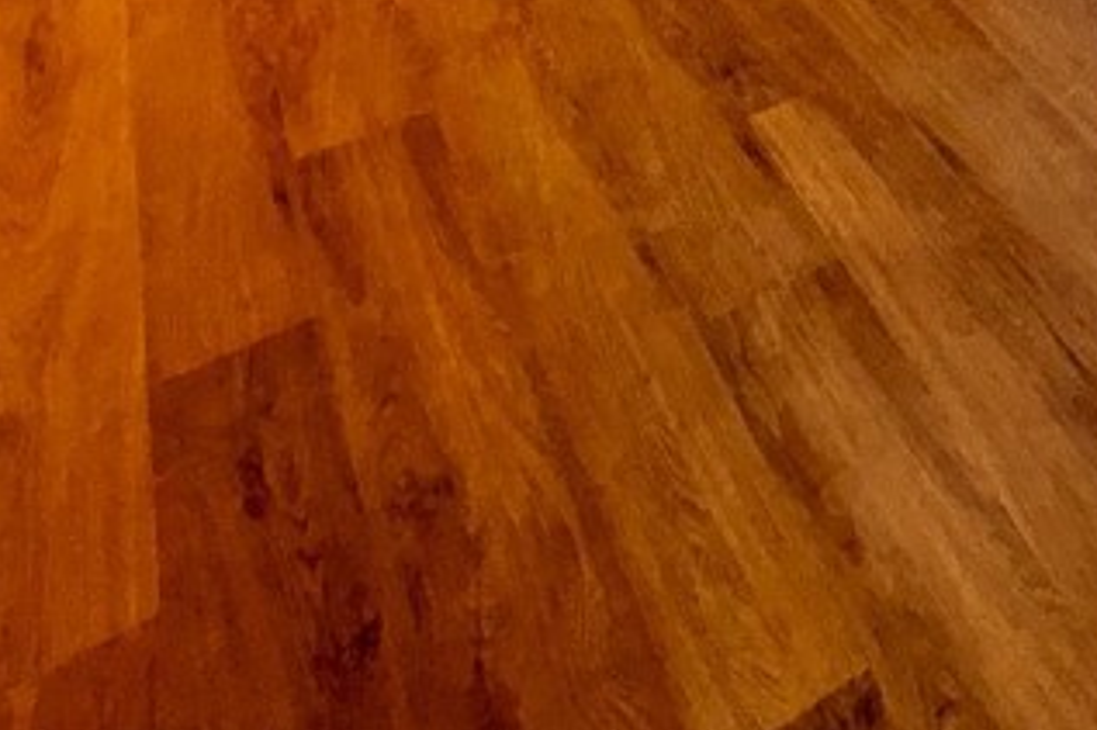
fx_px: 1431
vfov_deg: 20.5
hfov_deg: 39.7
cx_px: 927
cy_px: -571
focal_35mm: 47
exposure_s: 1/60
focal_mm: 2.22
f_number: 2.2
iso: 80
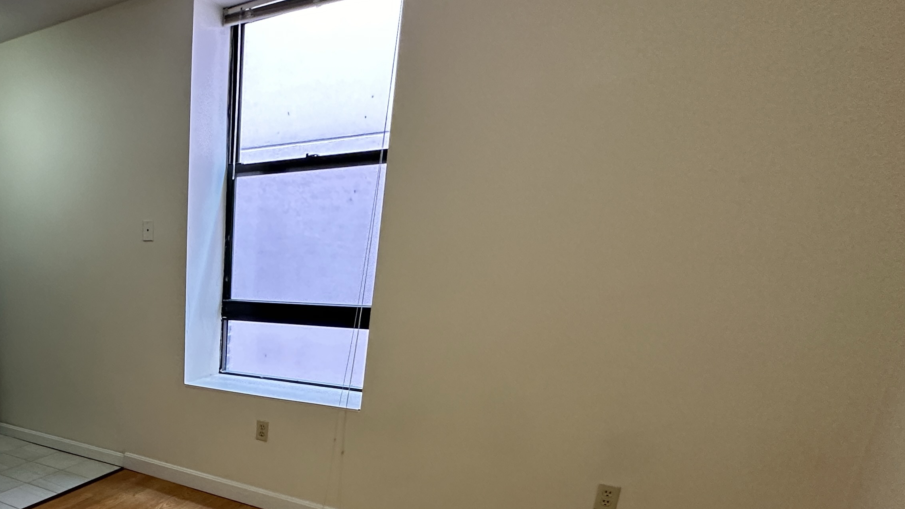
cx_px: 116
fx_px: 648
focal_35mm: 27
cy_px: 447
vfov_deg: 40.1
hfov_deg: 60.8
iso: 250
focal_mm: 2.22
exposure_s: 1/60
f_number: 2.2
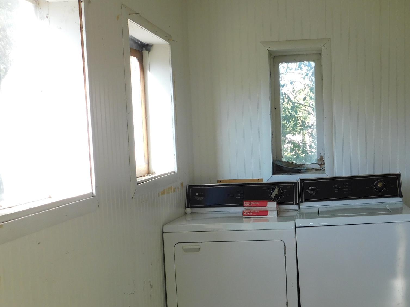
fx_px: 580
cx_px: 279
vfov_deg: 29.6
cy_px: 190
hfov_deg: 38.4
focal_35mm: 49
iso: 125
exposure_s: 1/100
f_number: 3.5
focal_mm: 6.3
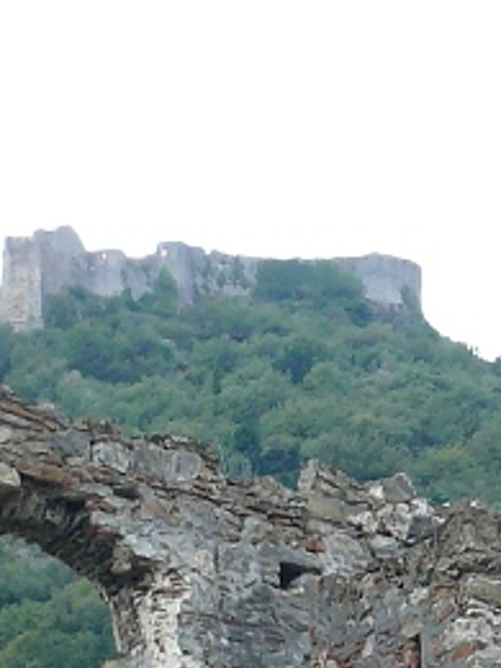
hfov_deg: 8.3
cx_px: 669
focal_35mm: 176
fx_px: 3396
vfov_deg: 10.6
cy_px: 1164
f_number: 4
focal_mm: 7.4
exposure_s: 1/100
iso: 100
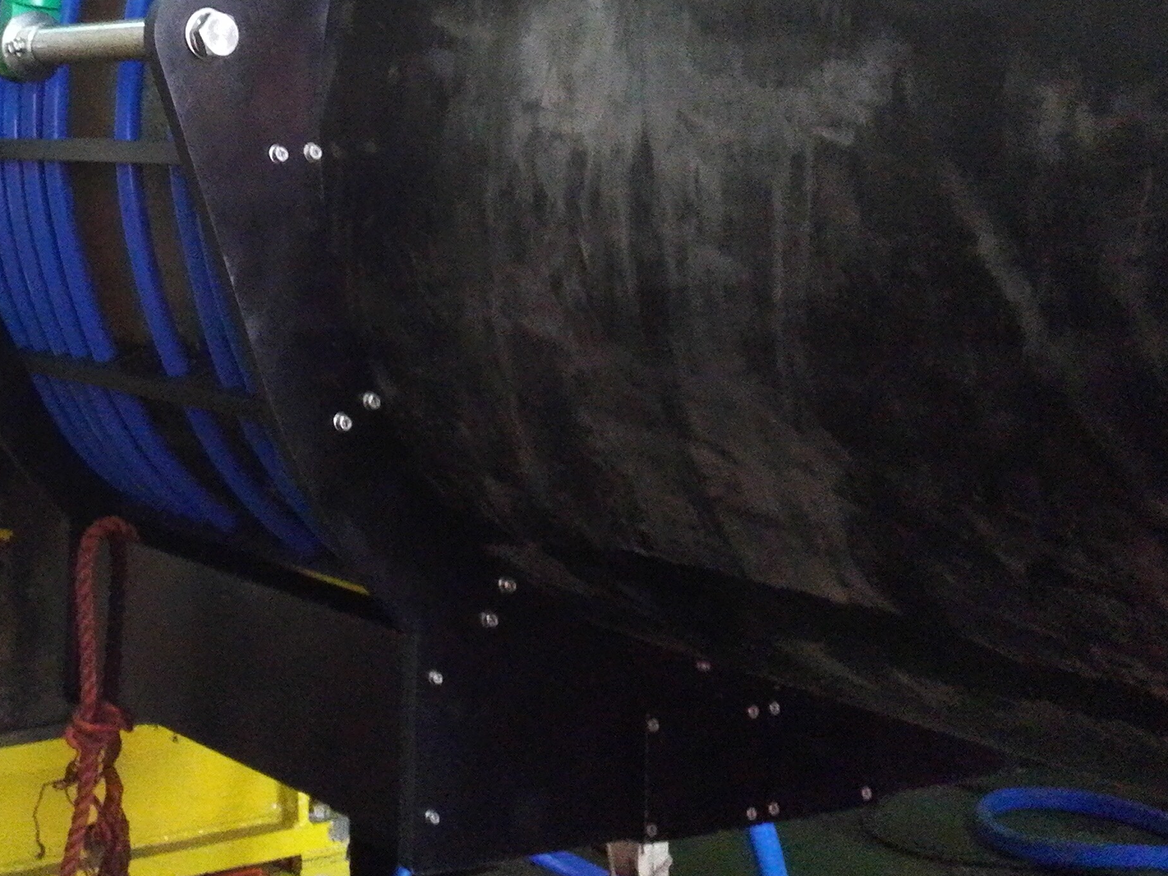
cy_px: 56
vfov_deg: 21.7
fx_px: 2227
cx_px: 232
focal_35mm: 66
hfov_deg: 28.7
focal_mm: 3.8
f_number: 2
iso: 1000
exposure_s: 1/17.1
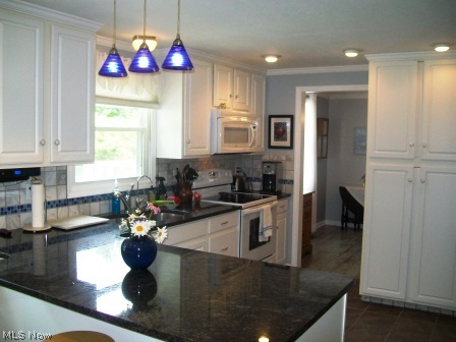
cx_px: 228
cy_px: 171
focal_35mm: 34
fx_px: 448
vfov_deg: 41.8
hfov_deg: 54.0
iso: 160
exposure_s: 1/60
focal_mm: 6.1
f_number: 2.7
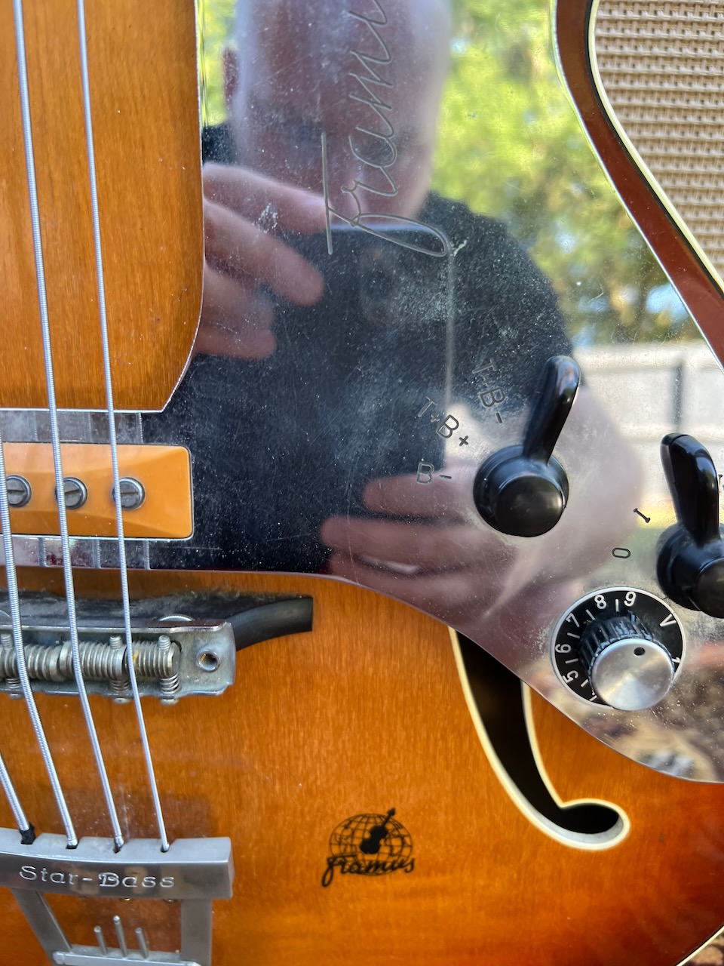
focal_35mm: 26
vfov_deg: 67.3
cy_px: 483
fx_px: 725
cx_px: 362
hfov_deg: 53.1
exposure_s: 1/121
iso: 50
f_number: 1.5
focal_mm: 5.7
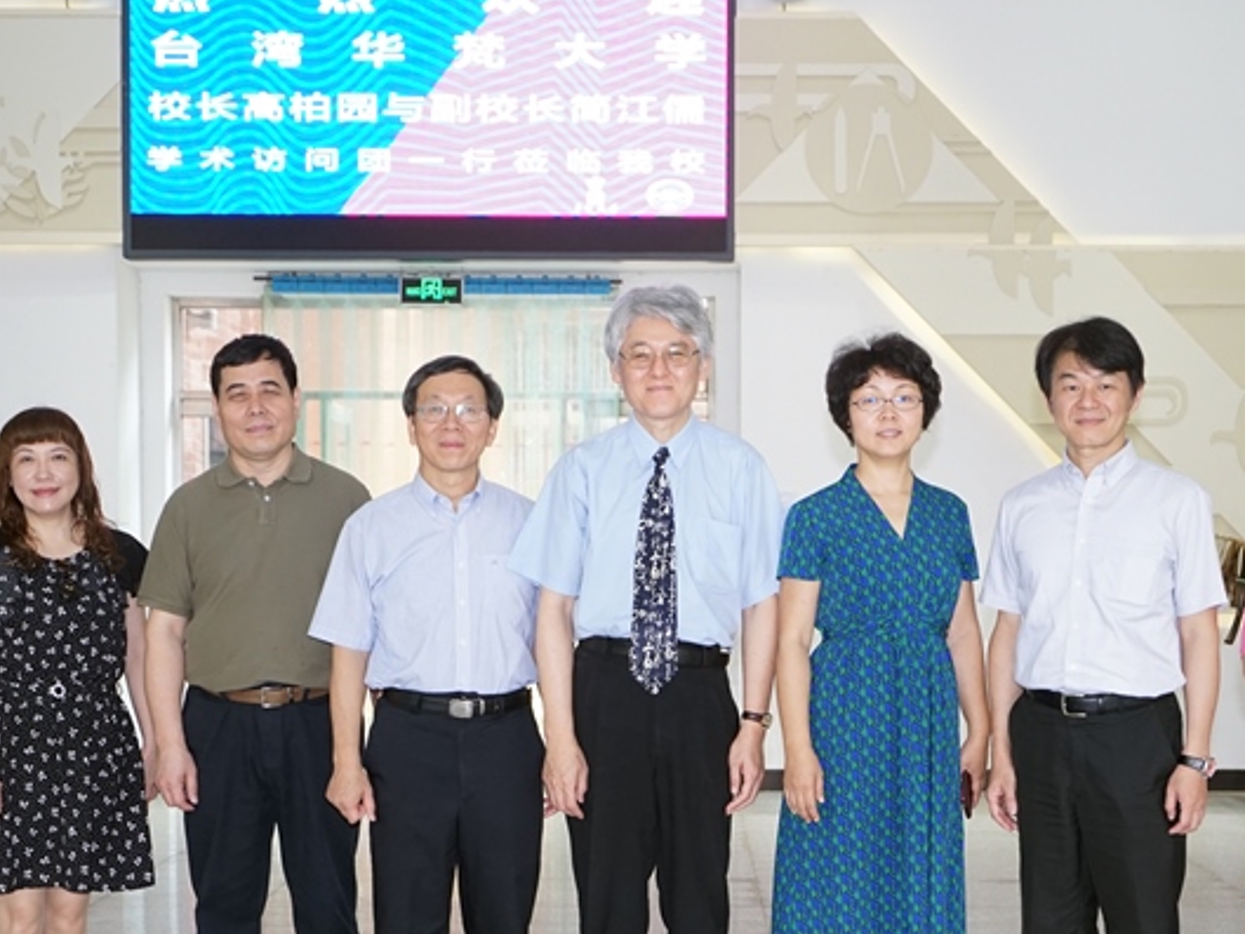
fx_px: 1943
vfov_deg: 26.9
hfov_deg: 35.5
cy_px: 622
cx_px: 701
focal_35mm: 54
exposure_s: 1/80
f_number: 4
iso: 800
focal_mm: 29
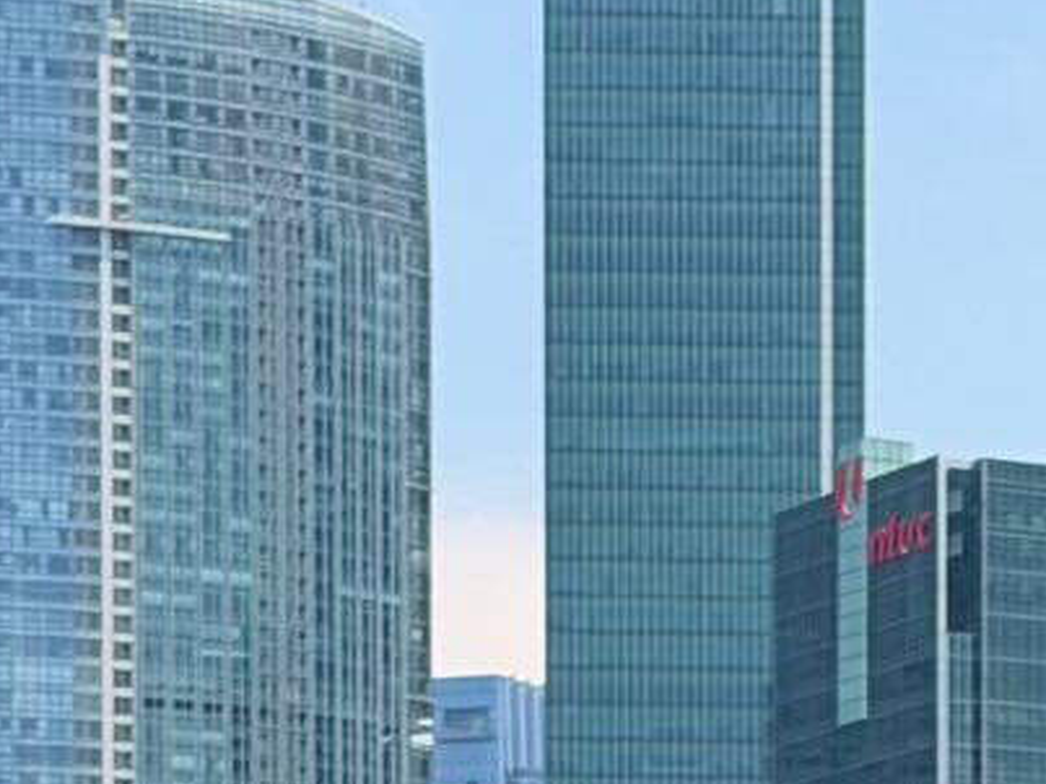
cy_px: 1882
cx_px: 1007
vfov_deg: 5.8
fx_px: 7371
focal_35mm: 244
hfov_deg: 8.1
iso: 64
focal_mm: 6.76
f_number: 1.78
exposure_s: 1/2762
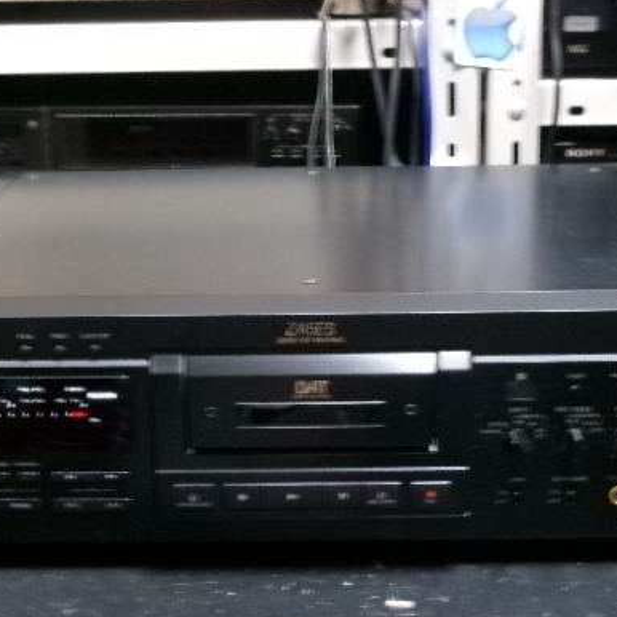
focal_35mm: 63
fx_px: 1270
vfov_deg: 27.3
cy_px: 301
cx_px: 308
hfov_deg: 27.3
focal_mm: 7.8
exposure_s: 1/8
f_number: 4.7
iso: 800
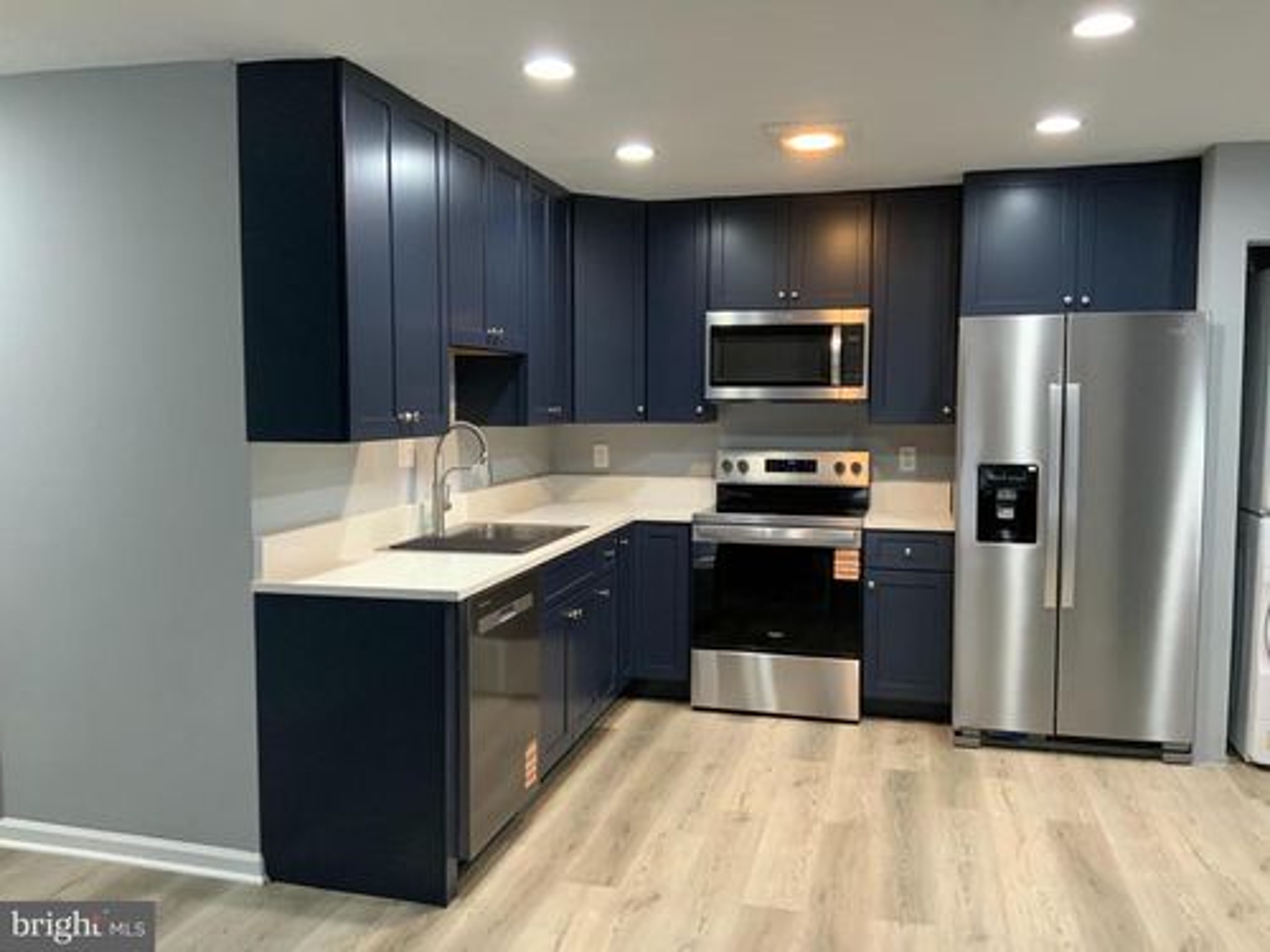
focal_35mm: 29
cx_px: 635
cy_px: 476
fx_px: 1064
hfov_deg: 61.7
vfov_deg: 48.2
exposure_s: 1/60
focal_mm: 3
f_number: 1.8
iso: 200
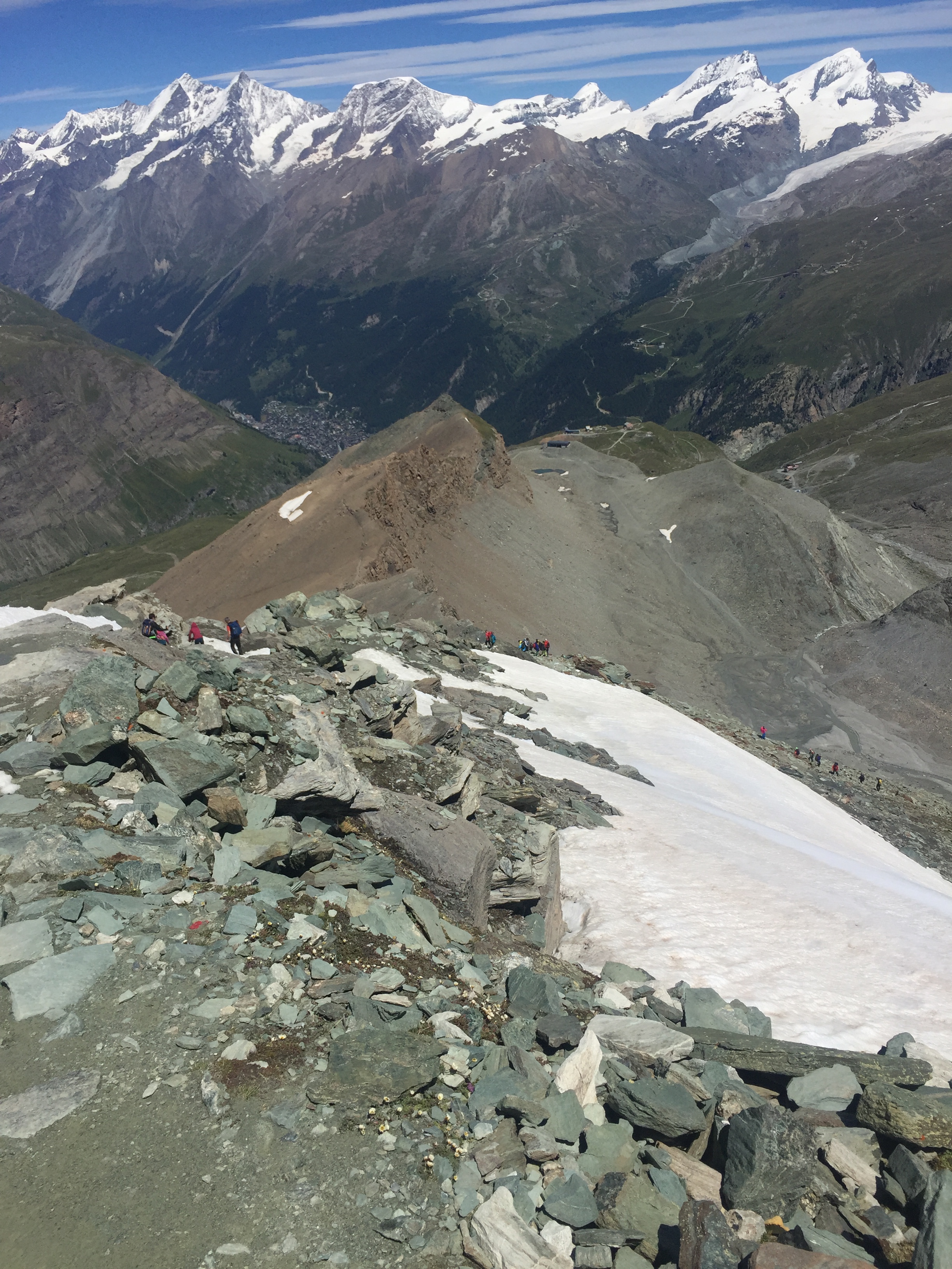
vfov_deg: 61.7
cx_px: 476
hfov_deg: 48.2
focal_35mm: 29
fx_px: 1063
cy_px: 634
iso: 32
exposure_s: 1/5650
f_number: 2.2
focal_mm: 4.15
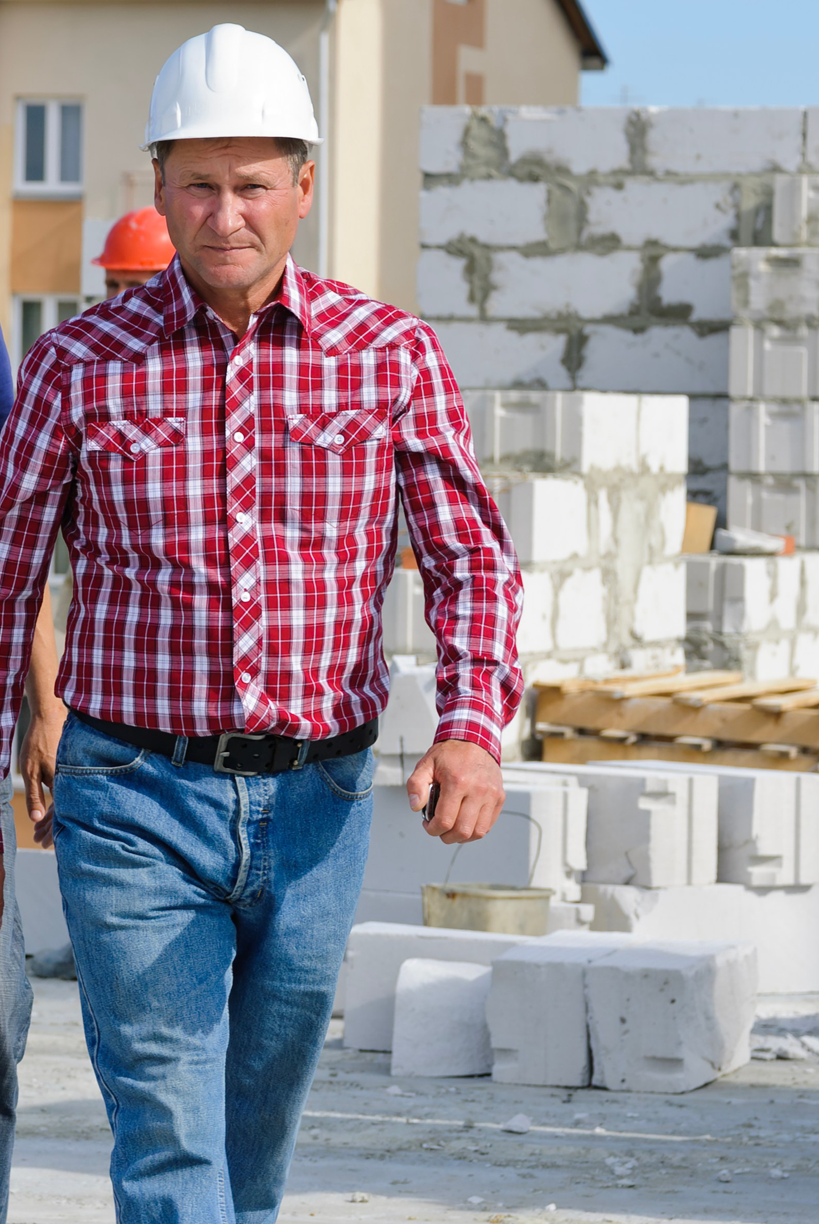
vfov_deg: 10.5
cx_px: 241
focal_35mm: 195
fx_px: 6631
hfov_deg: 7.1
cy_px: 805
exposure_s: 1/640
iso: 250
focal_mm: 75
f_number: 7.1
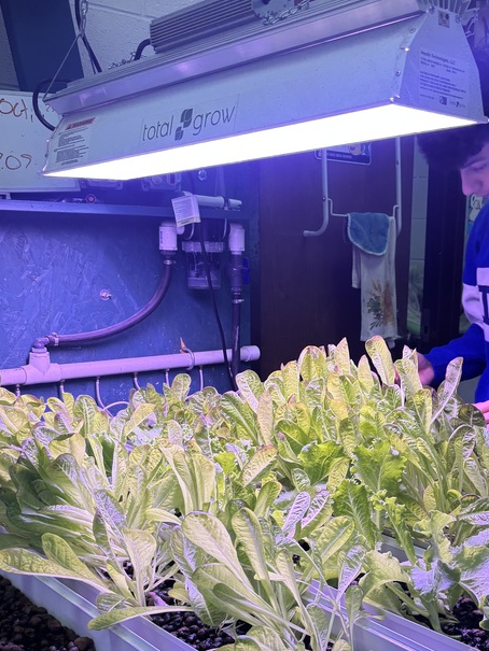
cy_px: 424
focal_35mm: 44
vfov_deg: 42.5
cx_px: 332
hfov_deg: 32.6
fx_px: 828
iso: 80
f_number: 1.6
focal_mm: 5.96
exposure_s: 1/120
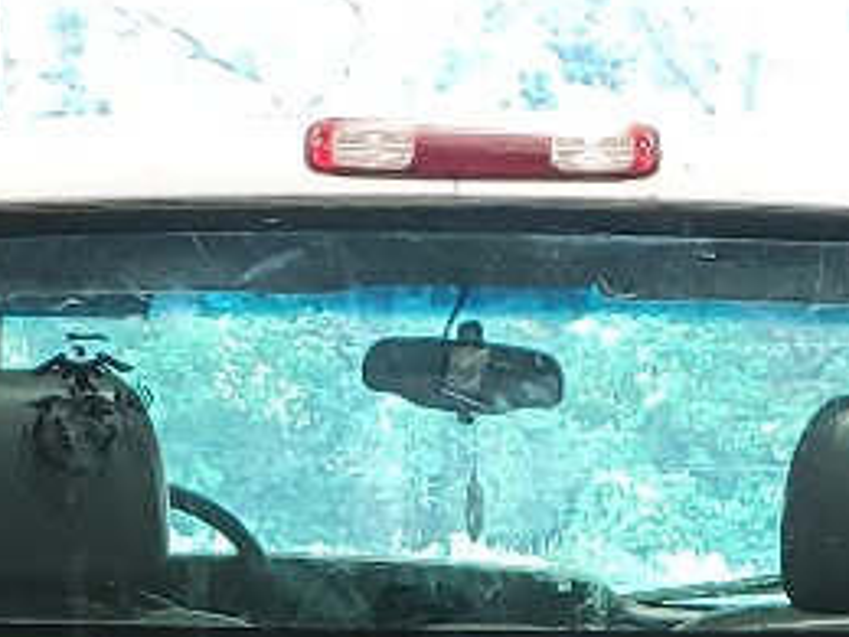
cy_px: 1705
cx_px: 506
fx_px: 3924
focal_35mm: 160
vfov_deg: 8.3
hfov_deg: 12.3
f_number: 1.5
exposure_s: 1/60.2
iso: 77
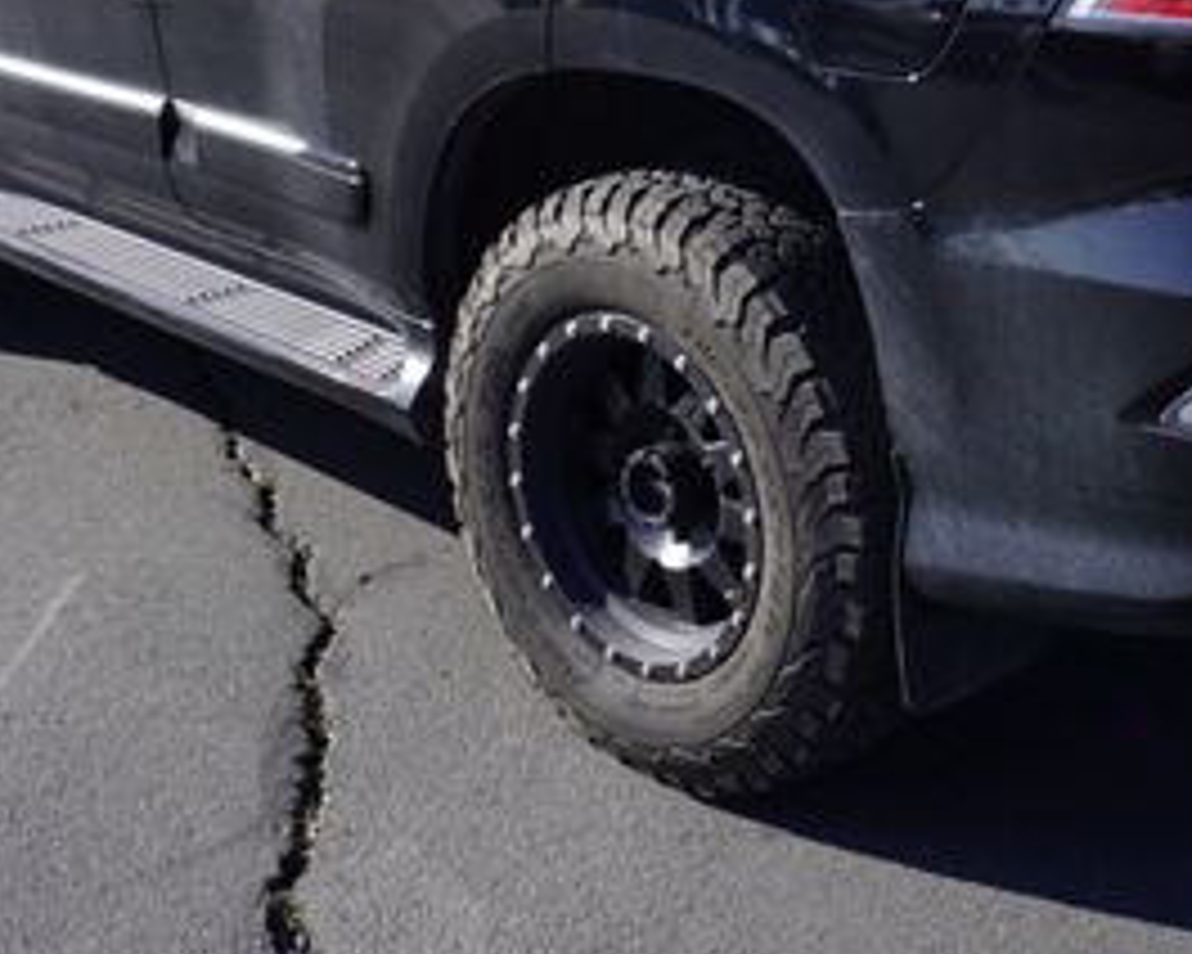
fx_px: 2399
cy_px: 117
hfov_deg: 27.7
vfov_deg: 22.0
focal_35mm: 68
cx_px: 787
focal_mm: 20
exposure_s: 1/125
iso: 100
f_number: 9
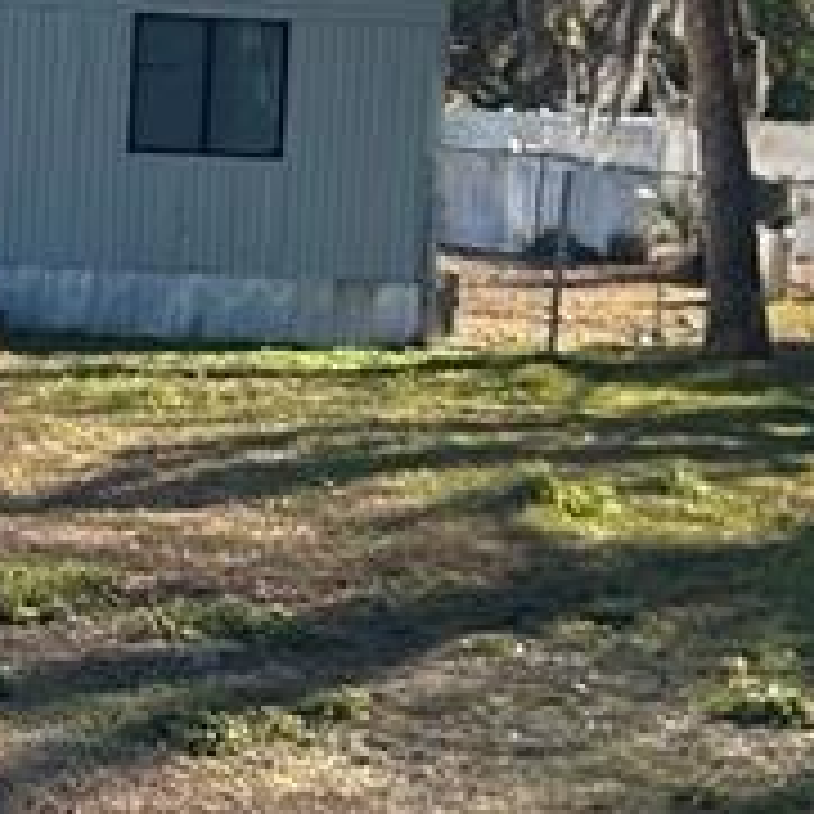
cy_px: 99
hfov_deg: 10.6
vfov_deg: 11.4
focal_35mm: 152
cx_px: -774
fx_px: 4044
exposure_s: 1/2915
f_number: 1.5
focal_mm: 5.7
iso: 50
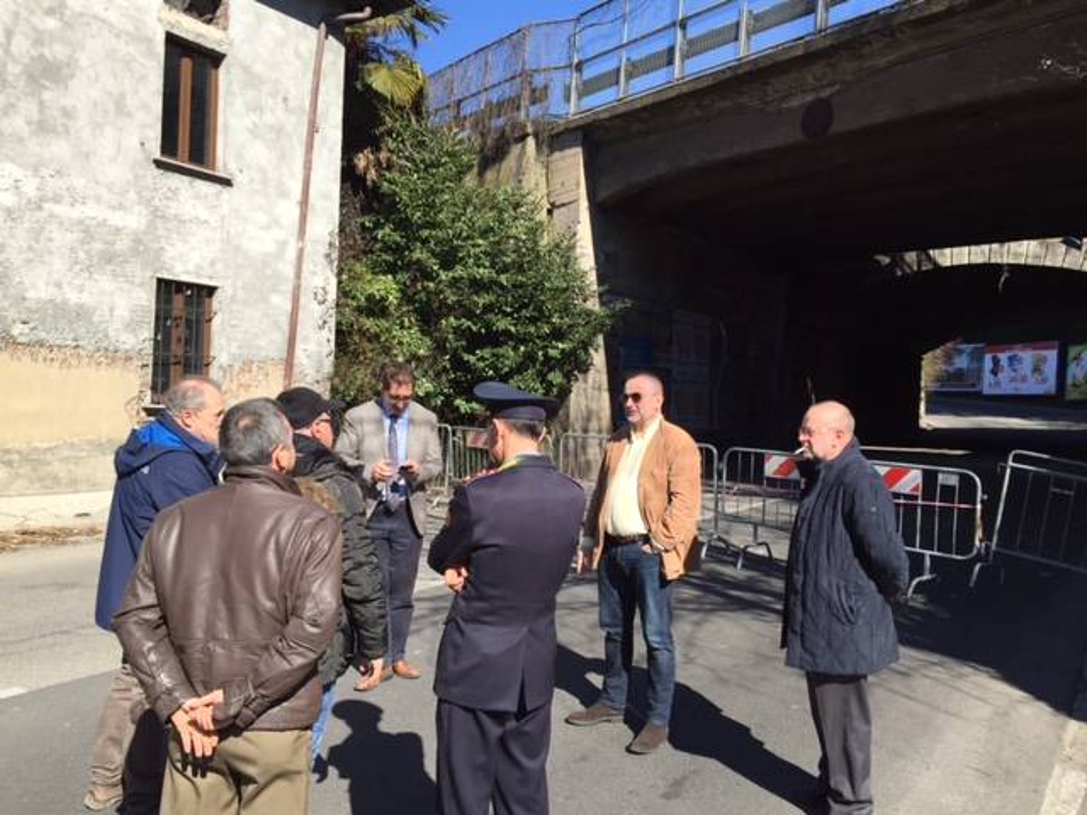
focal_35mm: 29
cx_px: 544
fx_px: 911
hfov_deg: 61.7
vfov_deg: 48.2
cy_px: 408
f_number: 2.2
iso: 32
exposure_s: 1/1319
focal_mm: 4.15
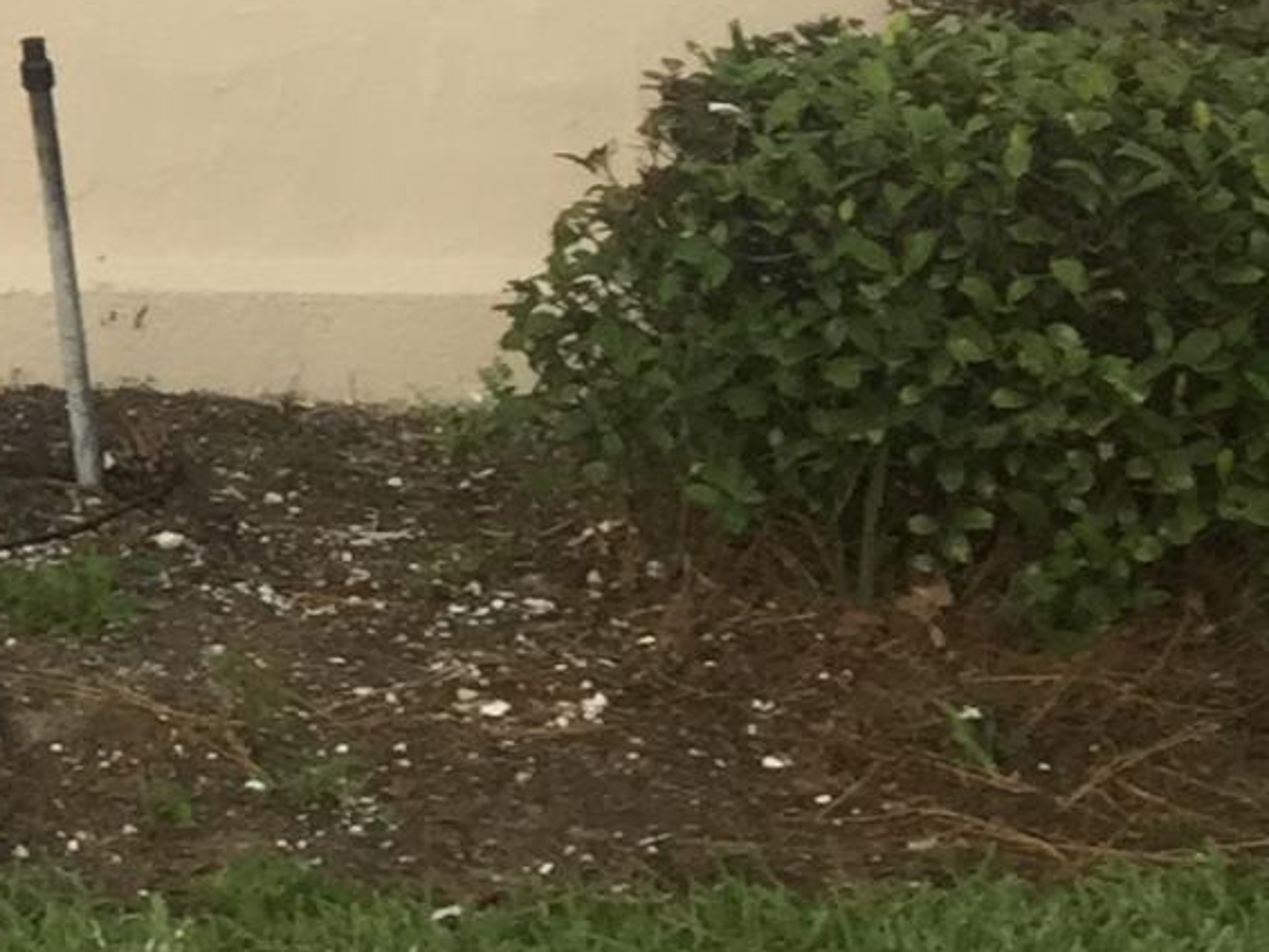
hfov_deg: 11.3
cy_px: -739
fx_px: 5647
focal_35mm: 154
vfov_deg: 9.2
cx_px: -1435
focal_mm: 4.15
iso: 40
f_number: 2.2
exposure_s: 1/120
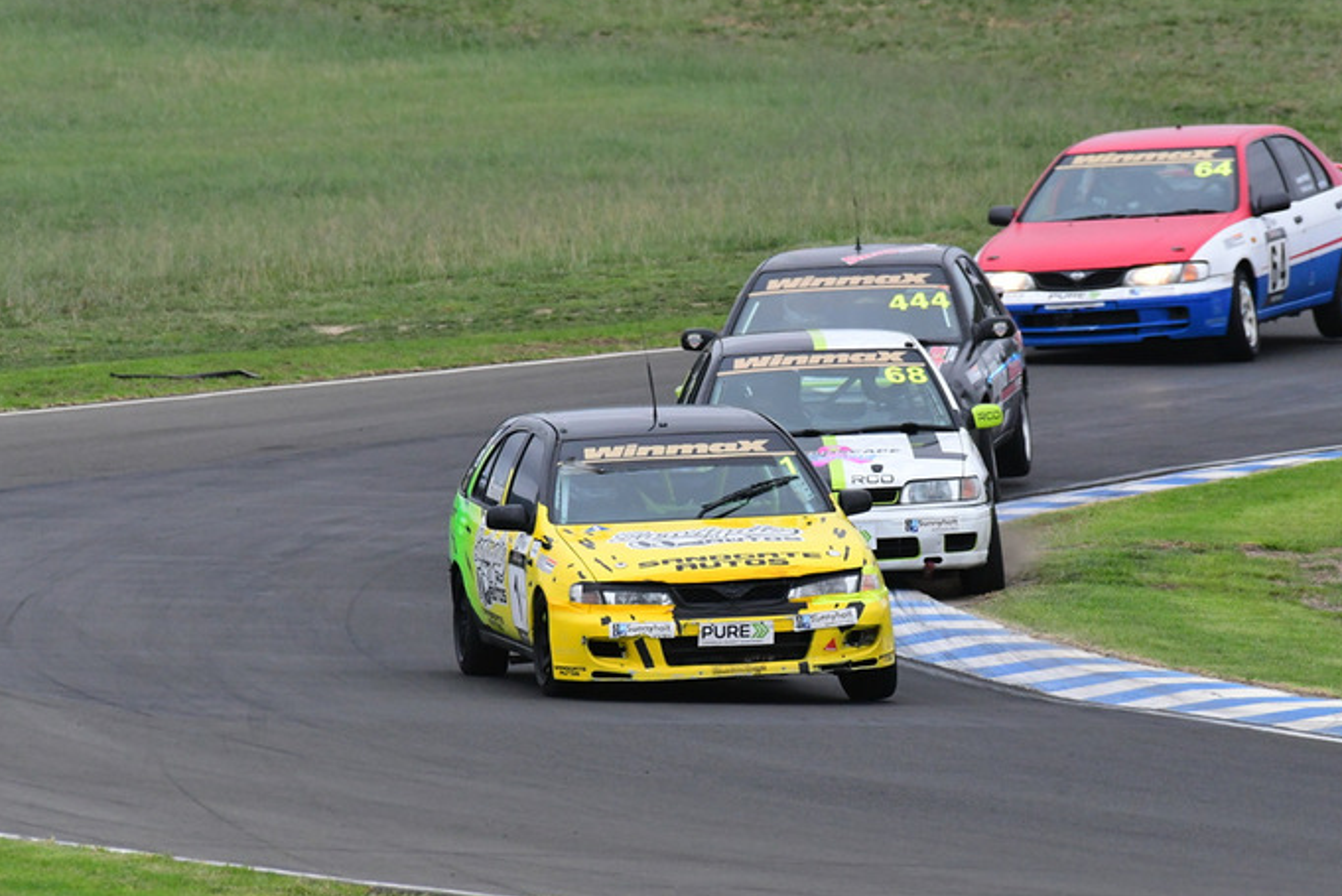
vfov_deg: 1.6
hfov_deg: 2.3
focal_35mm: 881
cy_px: 435
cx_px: 772
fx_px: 32861
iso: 2500
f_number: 10
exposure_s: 1/640
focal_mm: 500
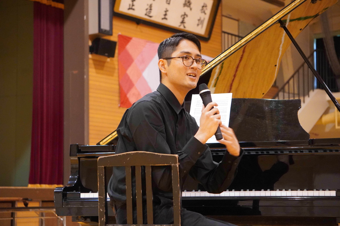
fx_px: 779
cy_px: 113
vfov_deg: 16.6
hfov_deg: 24.6
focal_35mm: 82
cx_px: 170
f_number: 4.5
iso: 6400
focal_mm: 55
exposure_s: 1/80
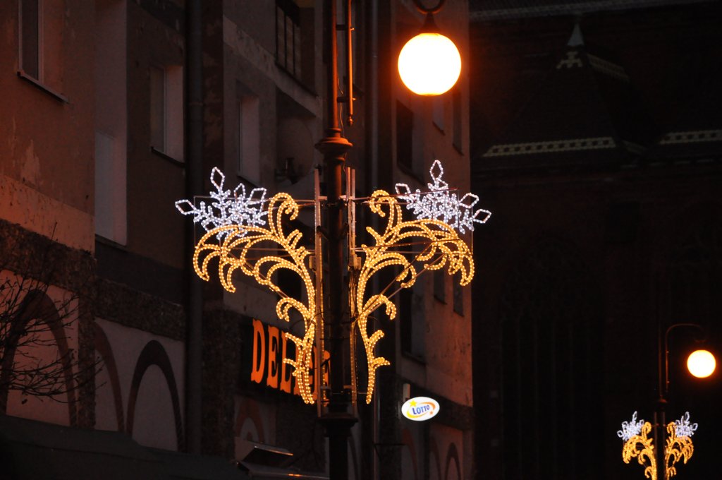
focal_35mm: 158
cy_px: 240
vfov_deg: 8.7
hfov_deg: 13.1
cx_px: 361
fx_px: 3155
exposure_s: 1/200
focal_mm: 105
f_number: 5.6
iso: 2000
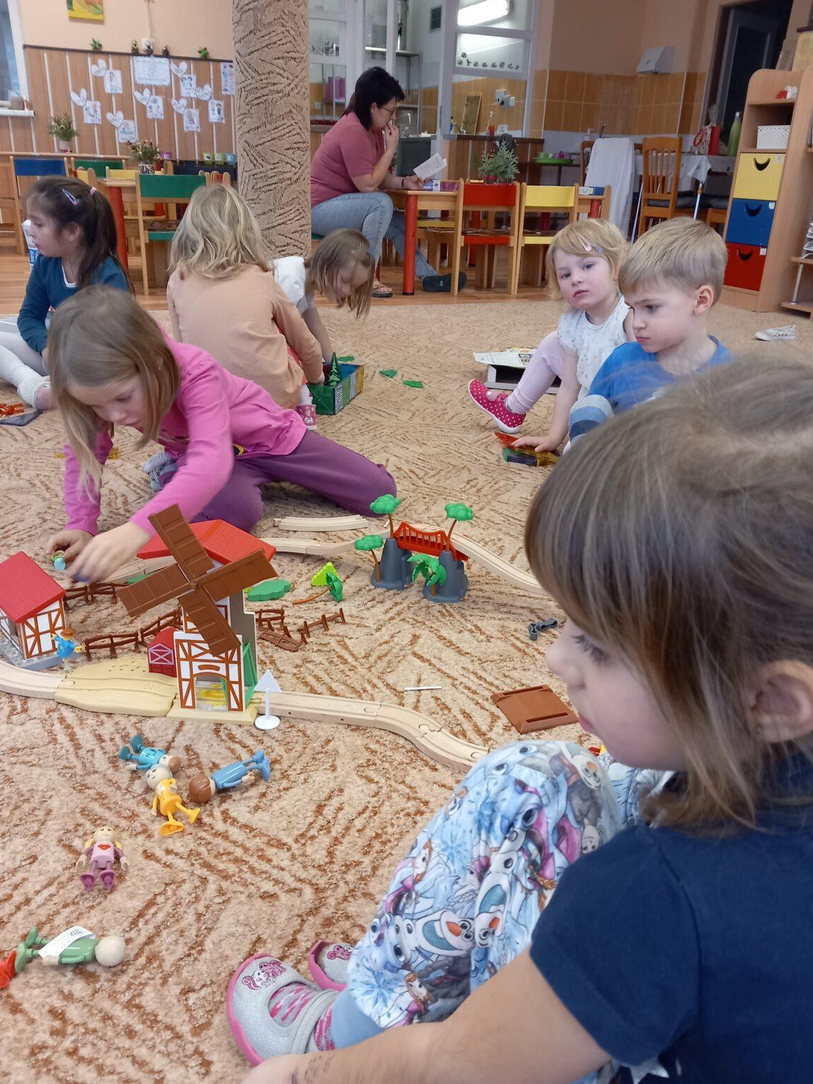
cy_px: 559
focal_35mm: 28
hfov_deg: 49.7
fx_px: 877
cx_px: 401
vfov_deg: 63.4
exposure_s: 1/50
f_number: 1.8
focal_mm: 4
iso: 160
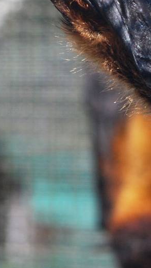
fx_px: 3780
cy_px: -112
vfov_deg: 4.1
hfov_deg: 2.3
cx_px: 138
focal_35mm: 531
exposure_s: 1/640
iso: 400
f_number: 6.3
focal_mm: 110
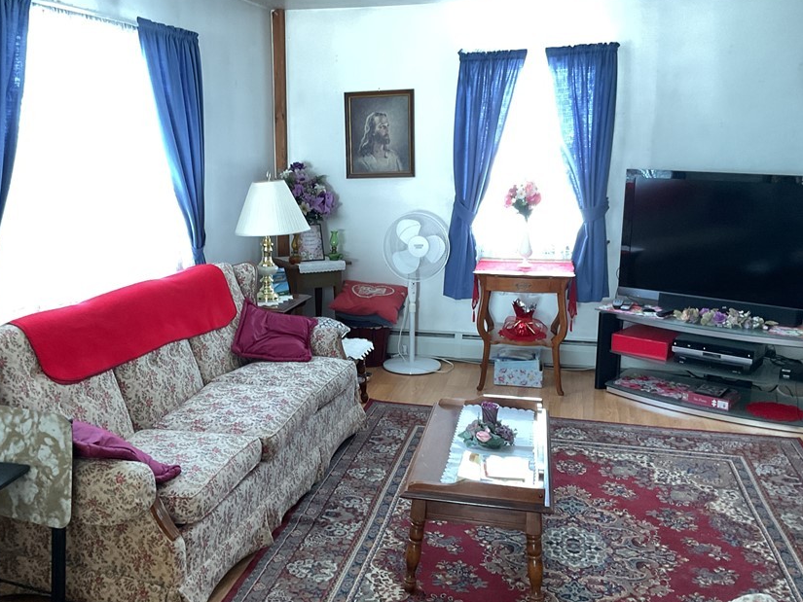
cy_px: 298
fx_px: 835
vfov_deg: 39.7
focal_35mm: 36
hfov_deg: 51.2
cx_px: 346
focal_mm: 3
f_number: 1.8
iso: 500
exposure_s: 1/24
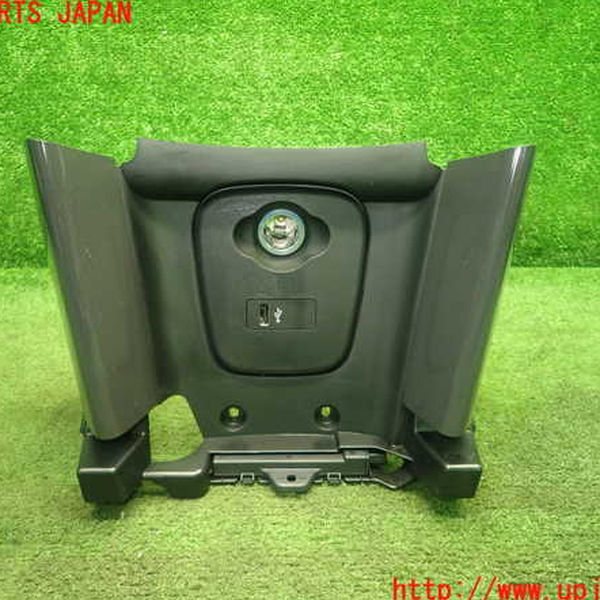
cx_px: 292
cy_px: 303
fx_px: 588
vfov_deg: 54.0
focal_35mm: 30
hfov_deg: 54.0
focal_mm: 4.5
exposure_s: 1/30
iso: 400
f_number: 2
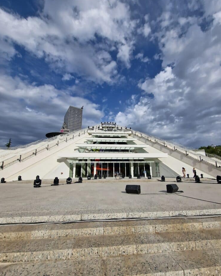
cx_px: 112
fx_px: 115
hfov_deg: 88.0
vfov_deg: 100.5
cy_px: 148
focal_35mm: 14
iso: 50
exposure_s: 1/4688
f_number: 2.2
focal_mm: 2.2
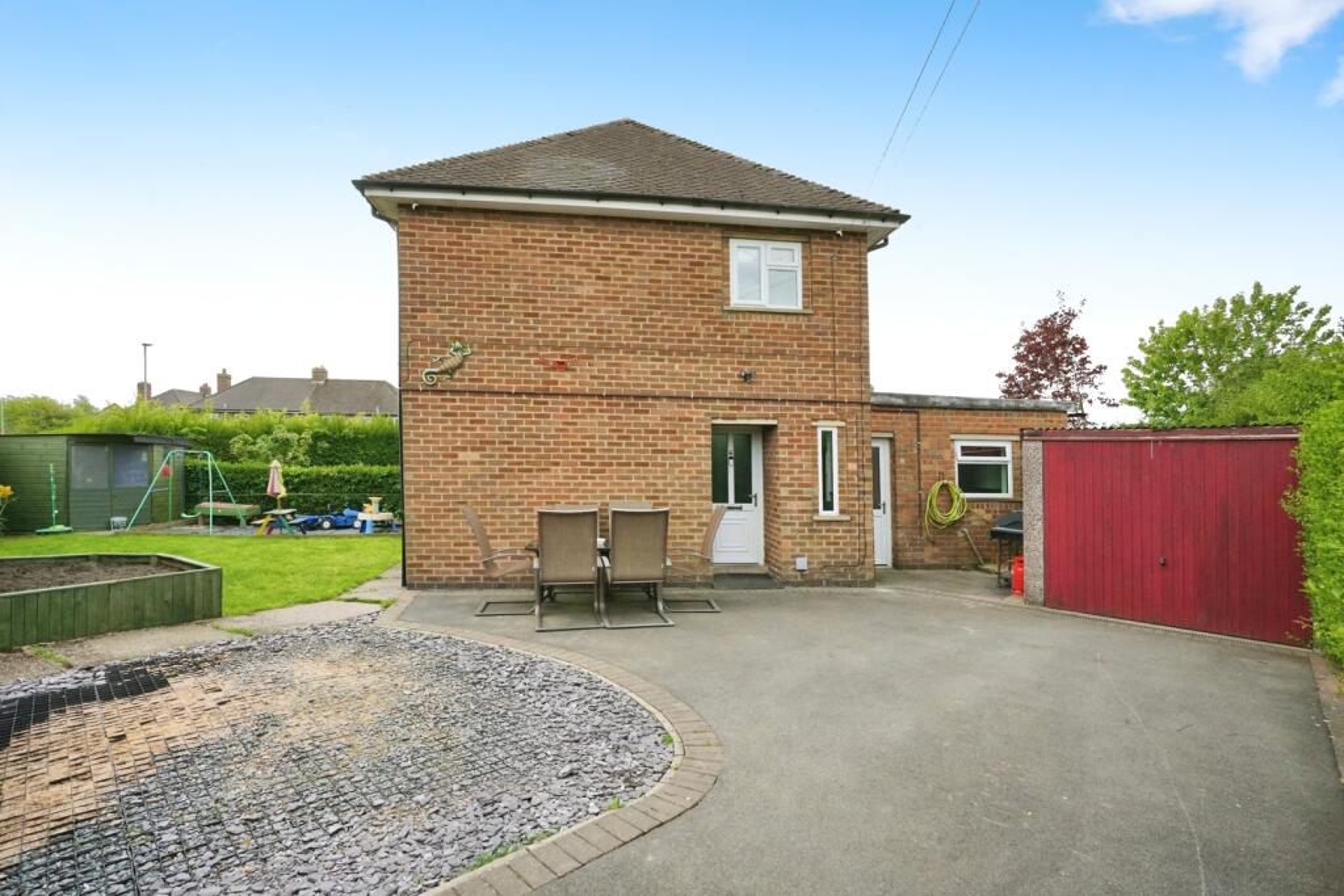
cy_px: 448
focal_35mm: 16
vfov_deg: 73.8
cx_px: 672
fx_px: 597
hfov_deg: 96.7
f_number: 7.1
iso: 2000
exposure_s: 1/3200
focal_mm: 16
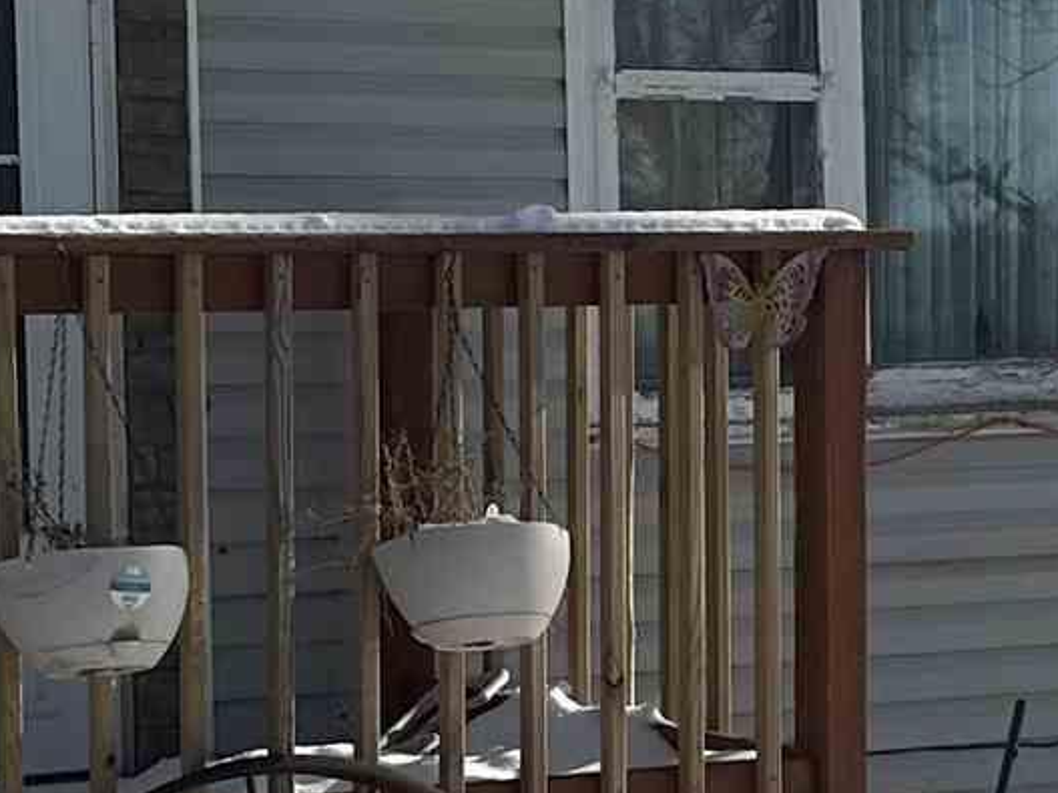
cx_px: 697
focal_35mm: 140
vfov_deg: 10.6
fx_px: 4278
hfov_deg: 14.1
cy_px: 460
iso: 80
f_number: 1.78
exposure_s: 1/6623
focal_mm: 6.86
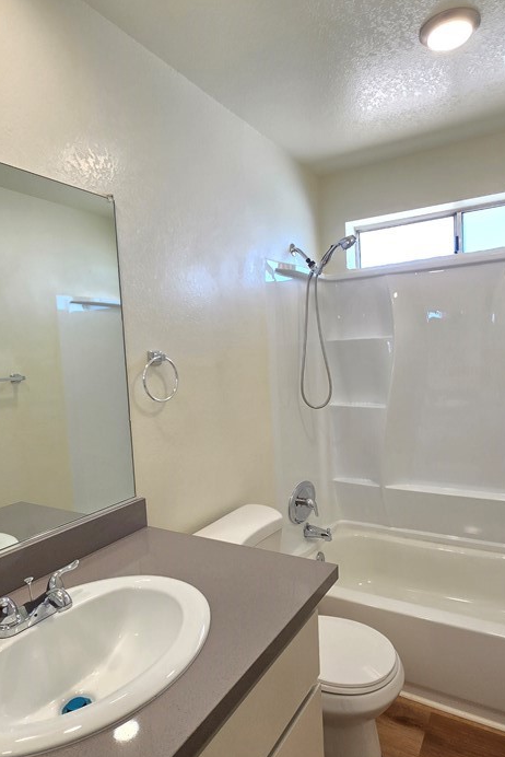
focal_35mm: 20
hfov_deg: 61.9
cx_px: 274
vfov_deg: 83.9
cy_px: 384
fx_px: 420
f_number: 2.2
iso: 64
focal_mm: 2.2
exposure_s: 1/60
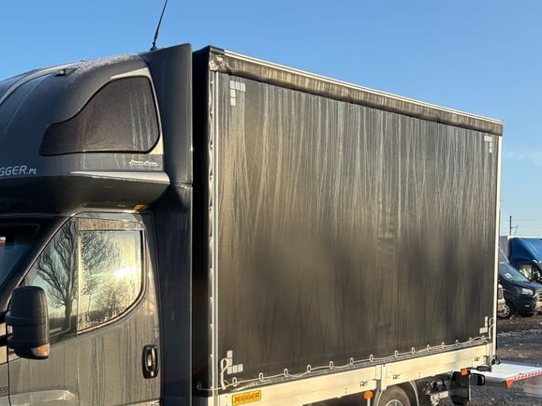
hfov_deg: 40.4
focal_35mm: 46
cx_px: 155
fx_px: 720
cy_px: 301
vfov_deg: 31.0
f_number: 1.6
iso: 50
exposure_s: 1/1175
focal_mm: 5.96
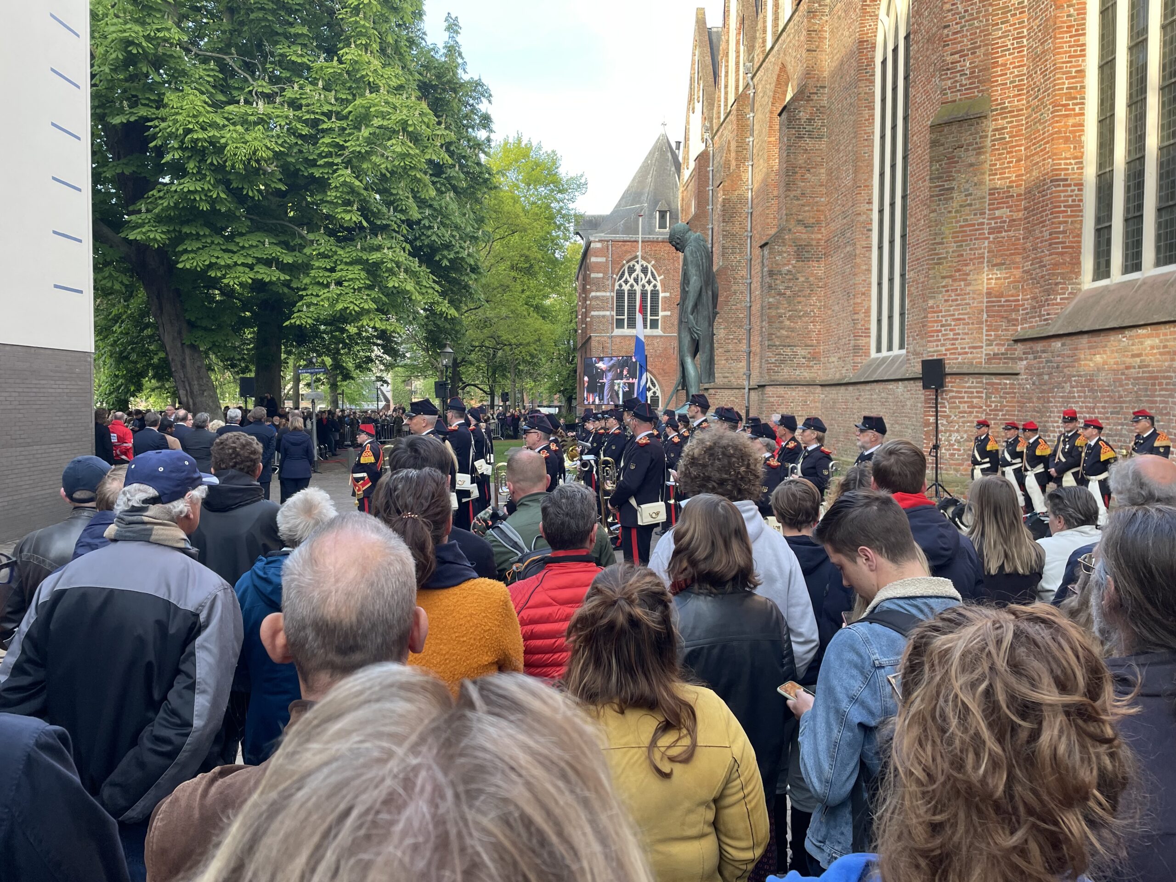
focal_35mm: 26
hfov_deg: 67.3
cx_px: 588
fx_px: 883
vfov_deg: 53.1
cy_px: 441
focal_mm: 4.2
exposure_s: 1/121
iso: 50
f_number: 1.6
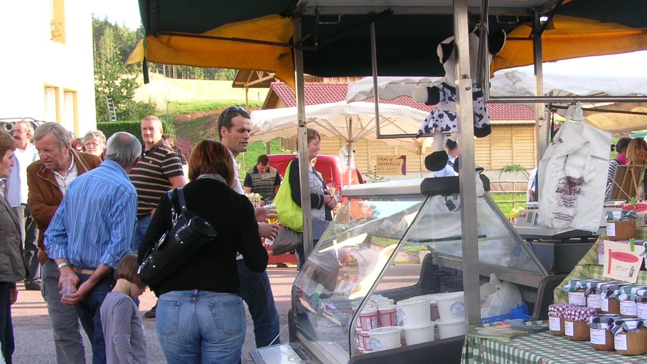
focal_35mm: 52
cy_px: 280
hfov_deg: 39.4
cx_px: 430
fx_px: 892
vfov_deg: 22.8
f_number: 2.8
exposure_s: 1/100
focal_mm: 5.8
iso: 50
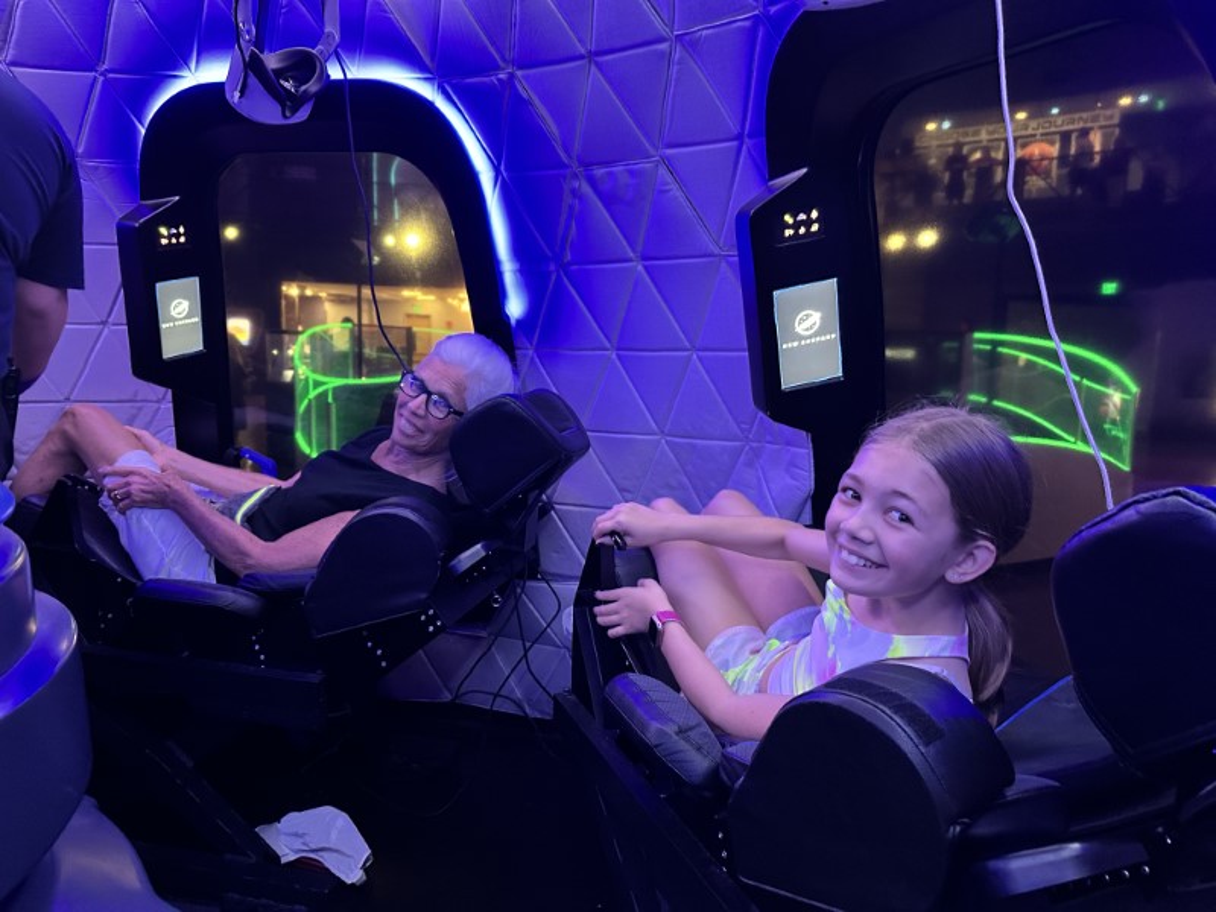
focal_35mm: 24
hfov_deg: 71.6
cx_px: 608
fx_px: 843
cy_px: 456
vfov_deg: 56.8
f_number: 1.78
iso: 1000
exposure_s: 1/30
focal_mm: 6.86
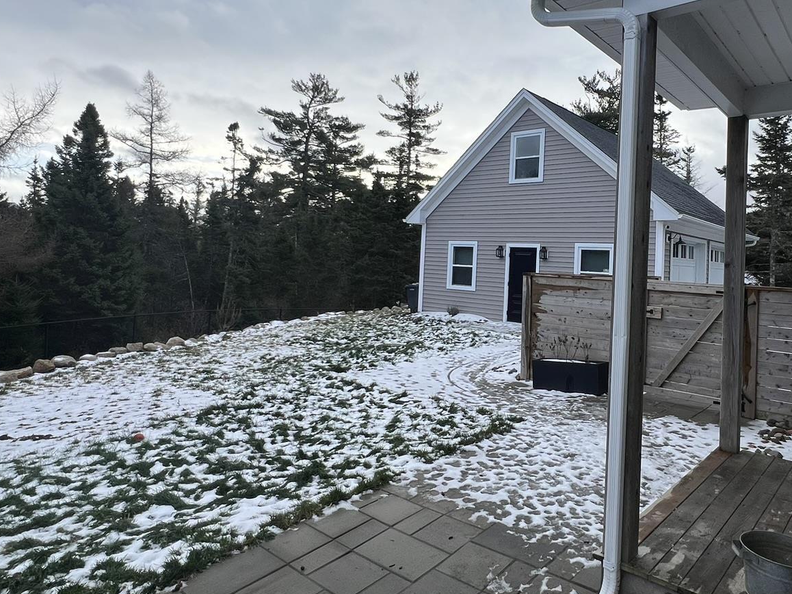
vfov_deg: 58.4
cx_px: 449
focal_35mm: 23
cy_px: 241
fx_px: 526
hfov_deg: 73.6
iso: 32
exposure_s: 1/769
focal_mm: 1.57
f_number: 1.8
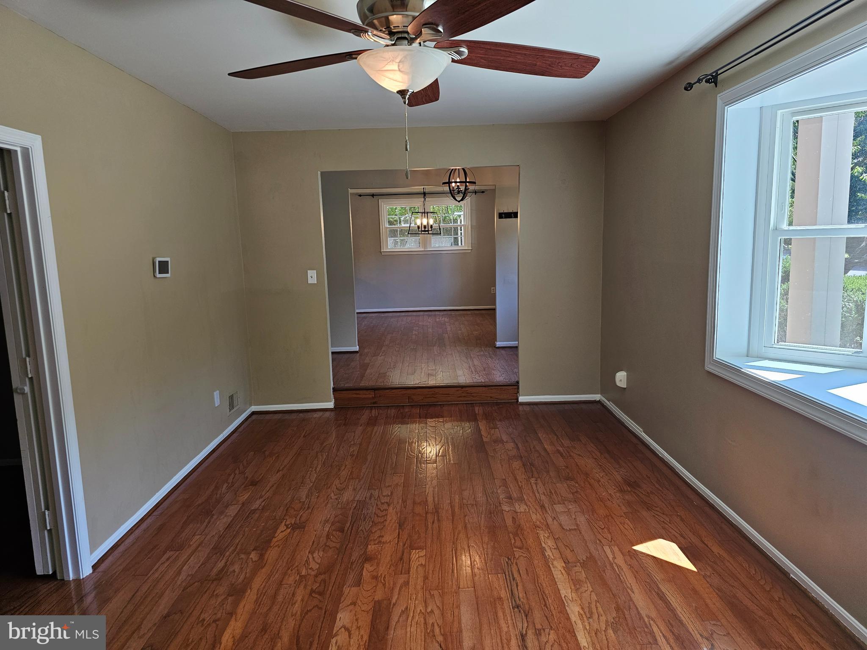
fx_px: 576
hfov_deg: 73.9
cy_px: 325
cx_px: 434
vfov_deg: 58.9
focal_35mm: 23
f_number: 1.7
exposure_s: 1/180
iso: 80
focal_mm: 6.3
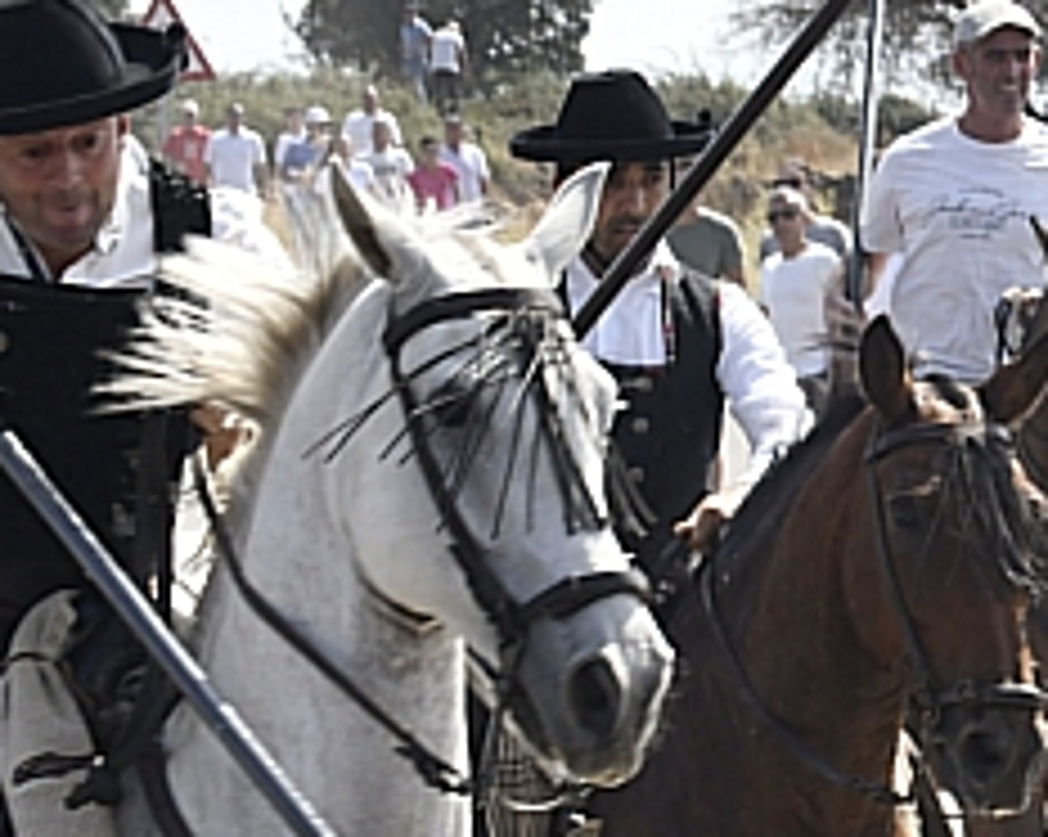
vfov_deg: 4.6
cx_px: 2397
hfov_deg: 5.5
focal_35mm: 339
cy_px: 837
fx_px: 10506
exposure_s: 1/320
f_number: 11
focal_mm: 70
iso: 400
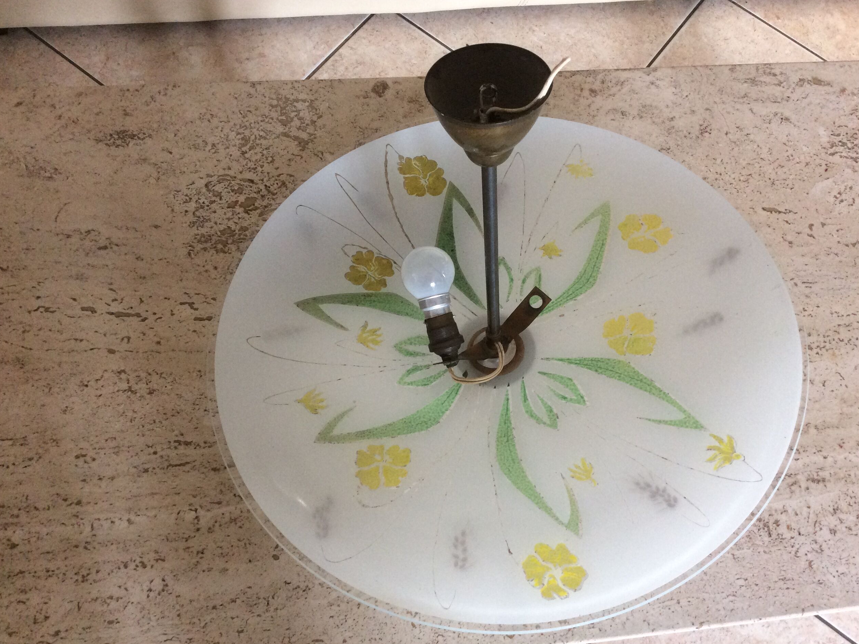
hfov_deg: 55.4
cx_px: 430
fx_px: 819
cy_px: 327
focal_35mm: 33
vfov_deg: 42.9
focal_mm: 3.3
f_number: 2.4
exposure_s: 1/25
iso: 160
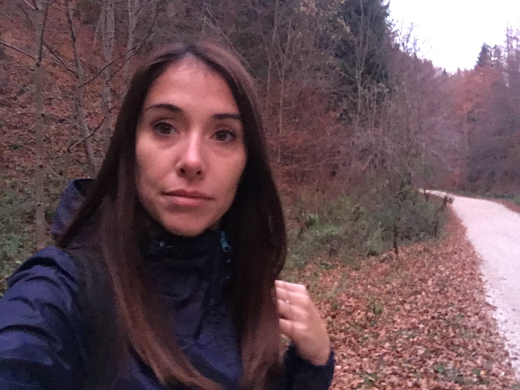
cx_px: 260
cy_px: 195
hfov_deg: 58.4
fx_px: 466
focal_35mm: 31
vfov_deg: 45.4
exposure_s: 1/17
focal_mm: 2.65
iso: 1250
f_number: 2.2
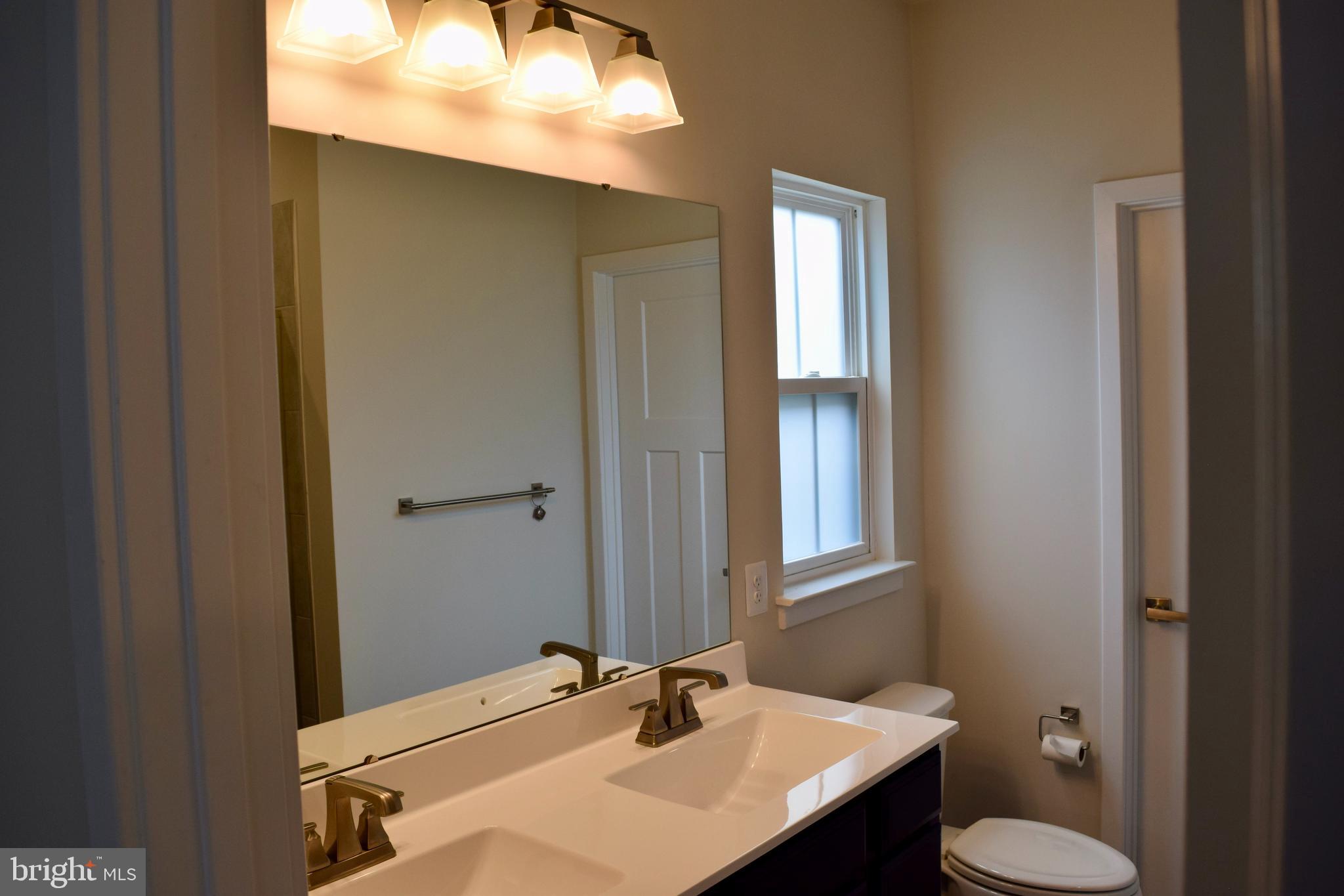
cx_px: 672
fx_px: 1008
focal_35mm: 27
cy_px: 448
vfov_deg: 47.9
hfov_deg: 67.4
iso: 400
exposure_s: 1/160
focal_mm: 18
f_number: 6.3
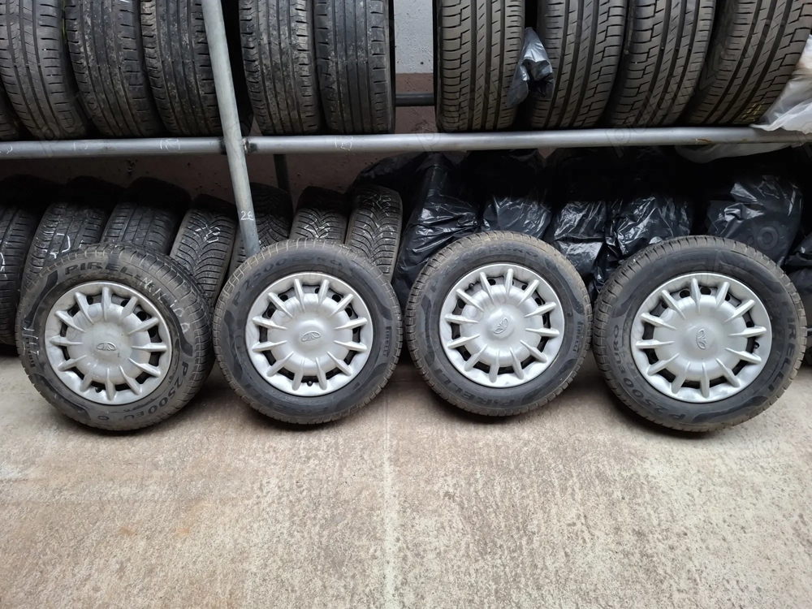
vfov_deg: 54.9
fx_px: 586
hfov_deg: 69.4
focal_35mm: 25
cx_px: 406
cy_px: 304
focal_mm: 4.69
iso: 160
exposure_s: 1/50
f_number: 1.8
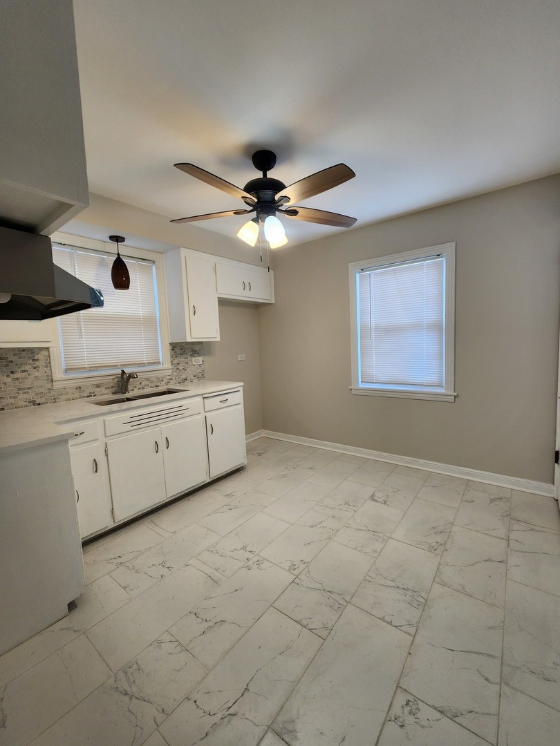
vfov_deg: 106.2
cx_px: 280
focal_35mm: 13
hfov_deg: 89.9
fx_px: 280
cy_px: 373
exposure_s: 1/60
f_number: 2.2
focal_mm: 2.2
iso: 100
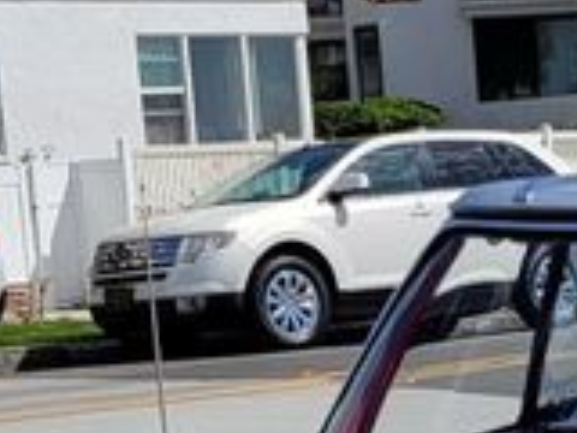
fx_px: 1600
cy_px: 844
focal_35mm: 96
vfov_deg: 13.4
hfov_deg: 19.7
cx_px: 599
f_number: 1.8
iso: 16
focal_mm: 6.7
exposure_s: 1/2000
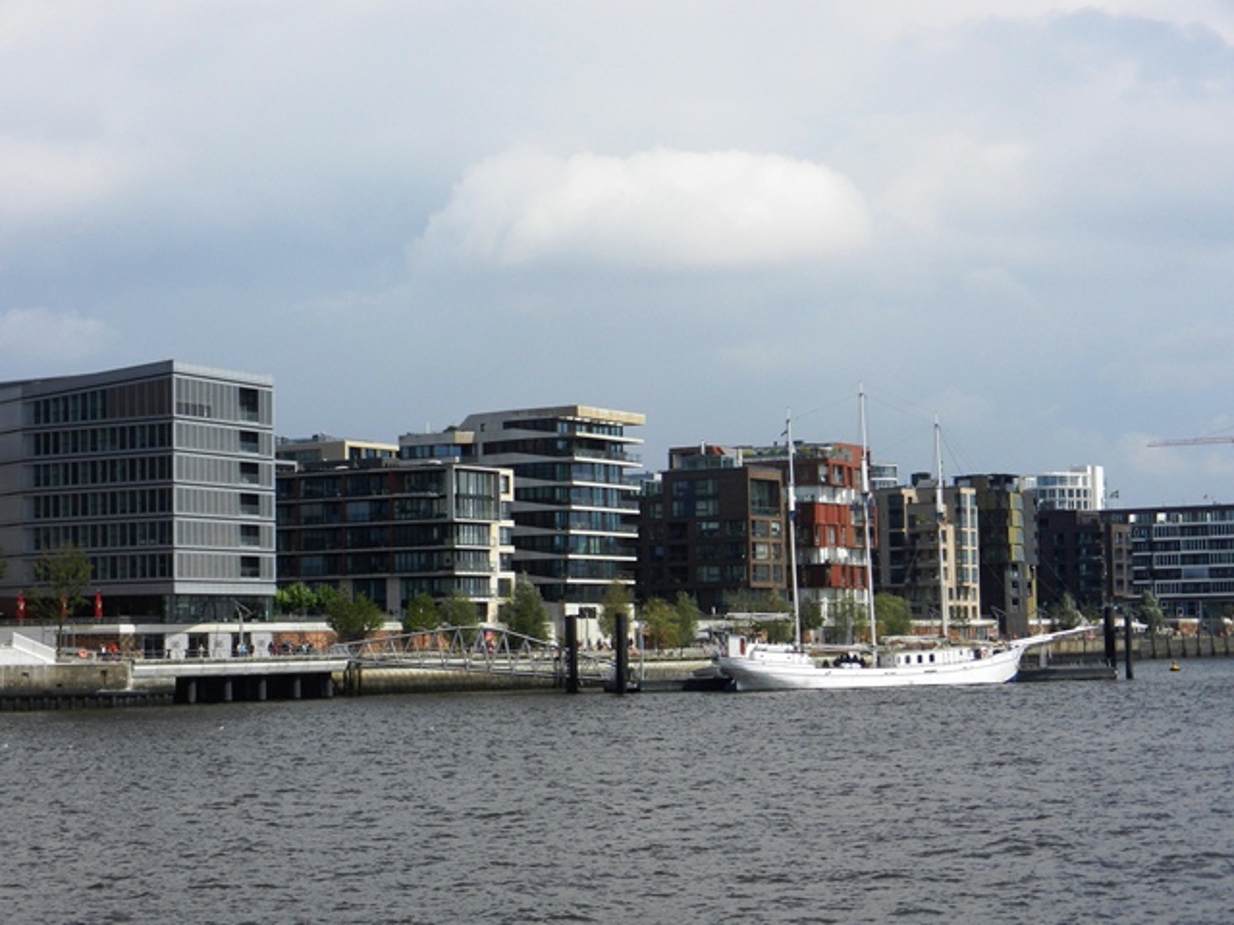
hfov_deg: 28.6
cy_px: 462
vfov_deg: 21.6
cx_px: 617
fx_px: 2424
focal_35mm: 68
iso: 160
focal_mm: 12.3
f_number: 4.6
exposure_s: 1/1600
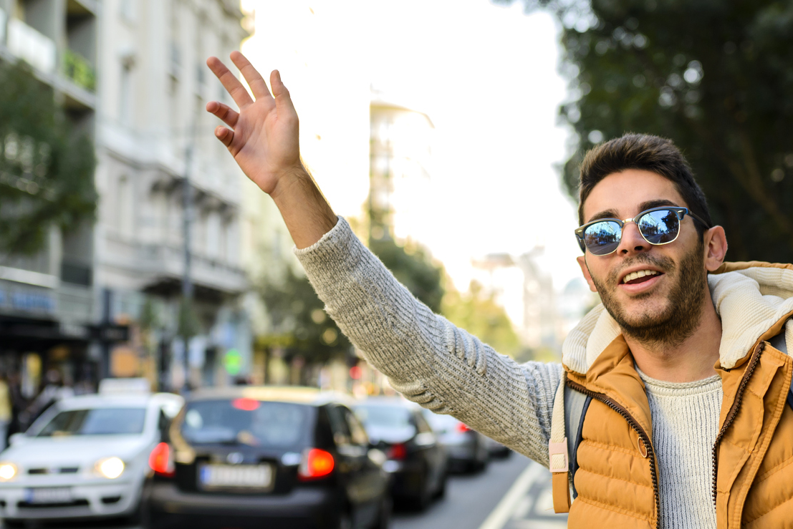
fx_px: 1476
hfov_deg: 30.1
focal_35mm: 67
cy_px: 277
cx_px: 374
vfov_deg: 20.3
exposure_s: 1/500
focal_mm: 35
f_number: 2.2
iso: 160
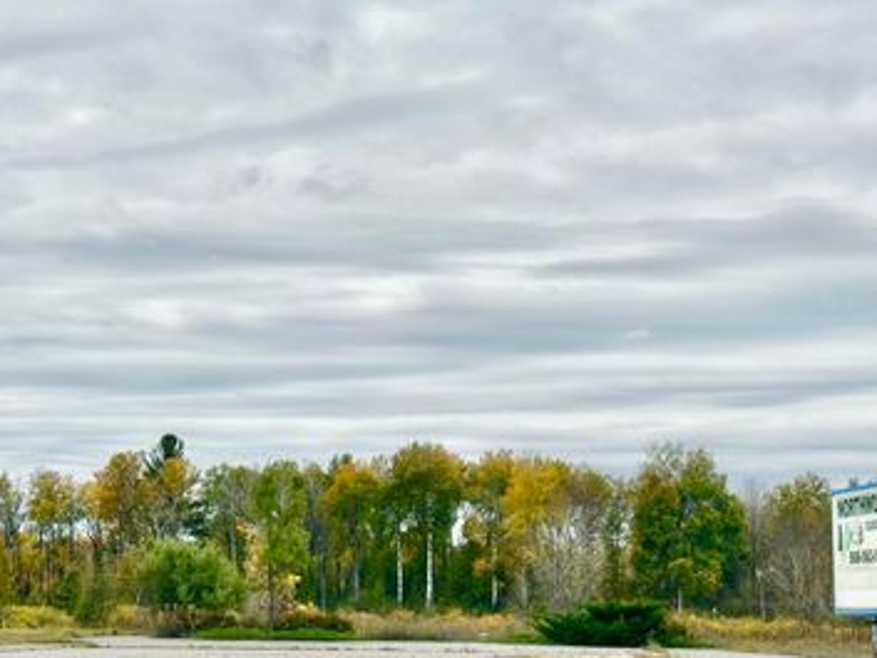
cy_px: 339
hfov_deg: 28.4
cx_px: 301
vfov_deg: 21.6
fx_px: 1723
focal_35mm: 68
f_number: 1.78
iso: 64
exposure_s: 1/4566
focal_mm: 6.86
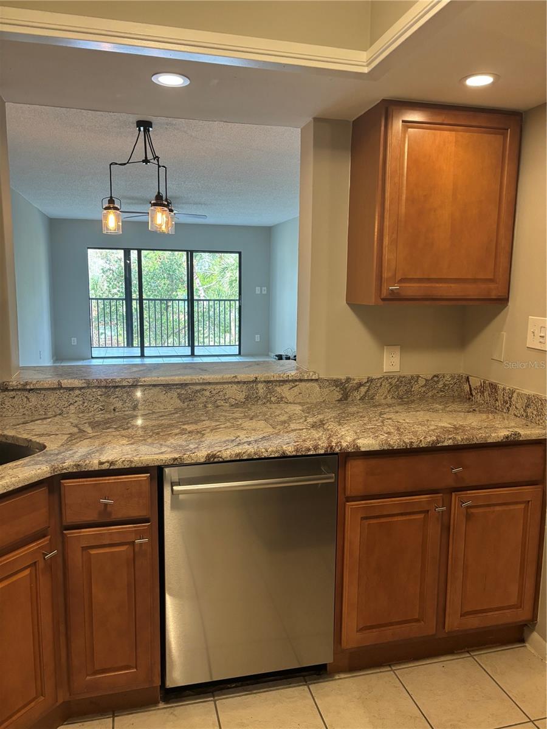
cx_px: 274
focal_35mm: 26
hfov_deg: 53.1
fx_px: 548
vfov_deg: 67.3
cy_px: 364
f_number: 1.6
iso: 160
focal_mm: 5.96
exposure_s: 1/60
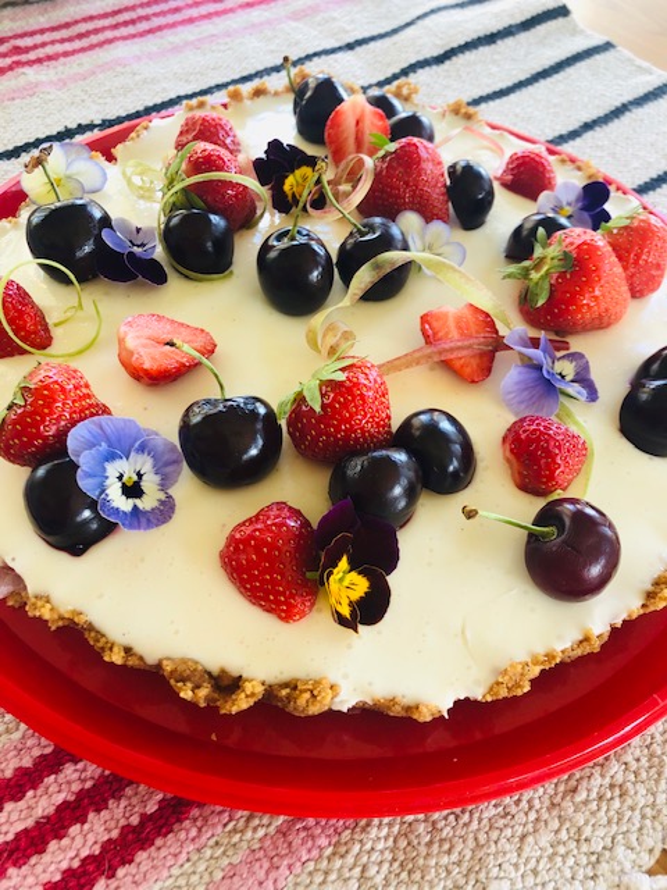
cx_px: 334
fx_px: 719
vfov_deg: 63.4
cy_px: 445
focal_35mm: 28
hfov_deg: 49.7
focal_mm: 3.99
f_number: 1.8
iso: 25
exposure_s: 1/40
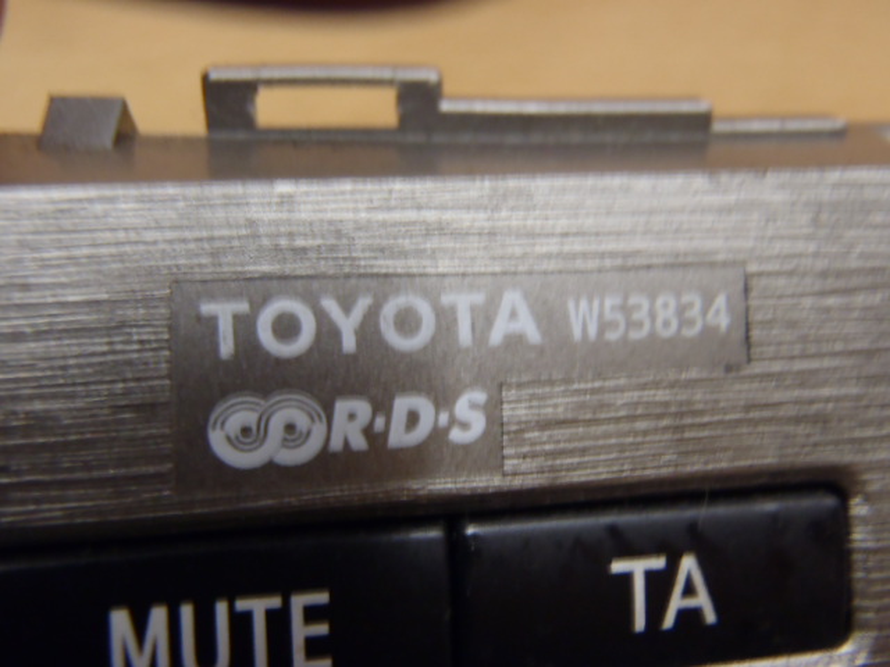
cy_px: 334
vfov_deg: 38.7
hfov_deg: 50.1
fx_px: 951
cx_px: 445
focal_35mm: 37
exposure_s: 1/4
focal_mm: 6.64
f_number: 4.7
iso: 250
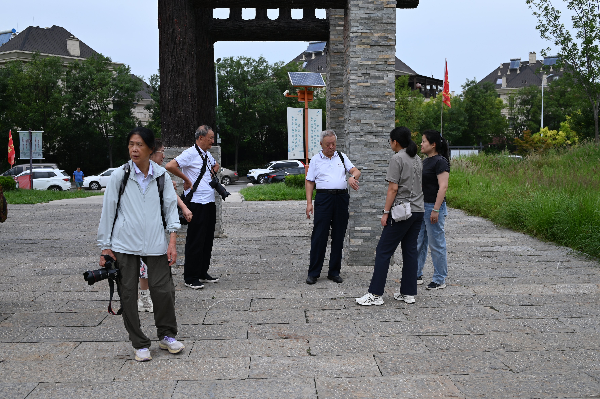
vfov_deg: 37.8
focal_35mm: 35
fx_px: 583
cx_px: 300
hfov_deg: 54.5
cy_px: 200
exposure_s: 1/200
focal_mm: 35
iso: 100
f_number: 5.6
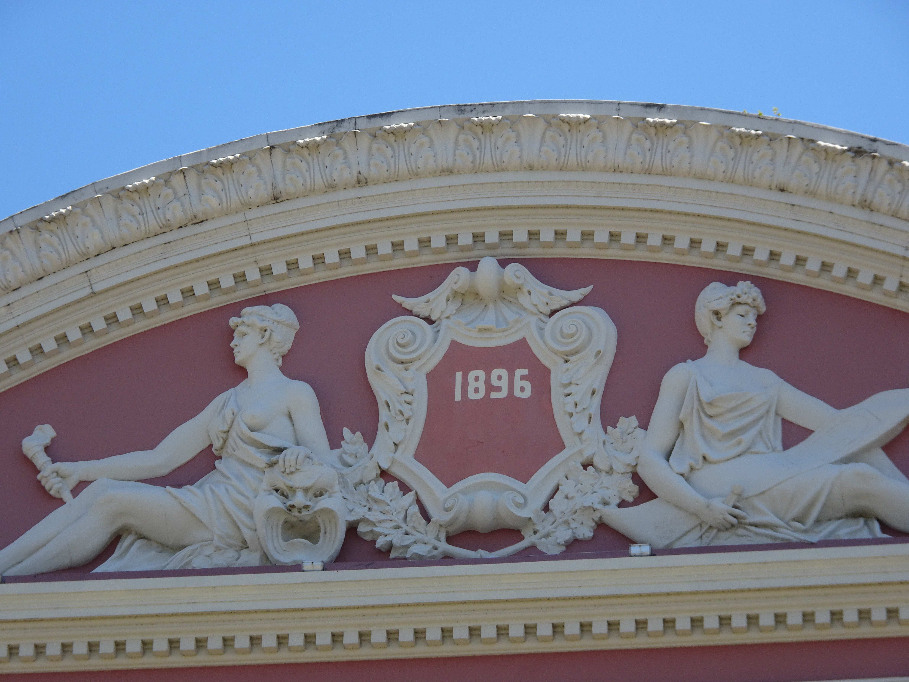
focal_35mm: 183
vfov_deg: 8.1
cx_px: 454
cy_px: 341
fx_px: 4805
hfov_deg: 10.8
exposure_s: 1/200
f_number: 5.6
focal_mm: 31.31
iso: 80
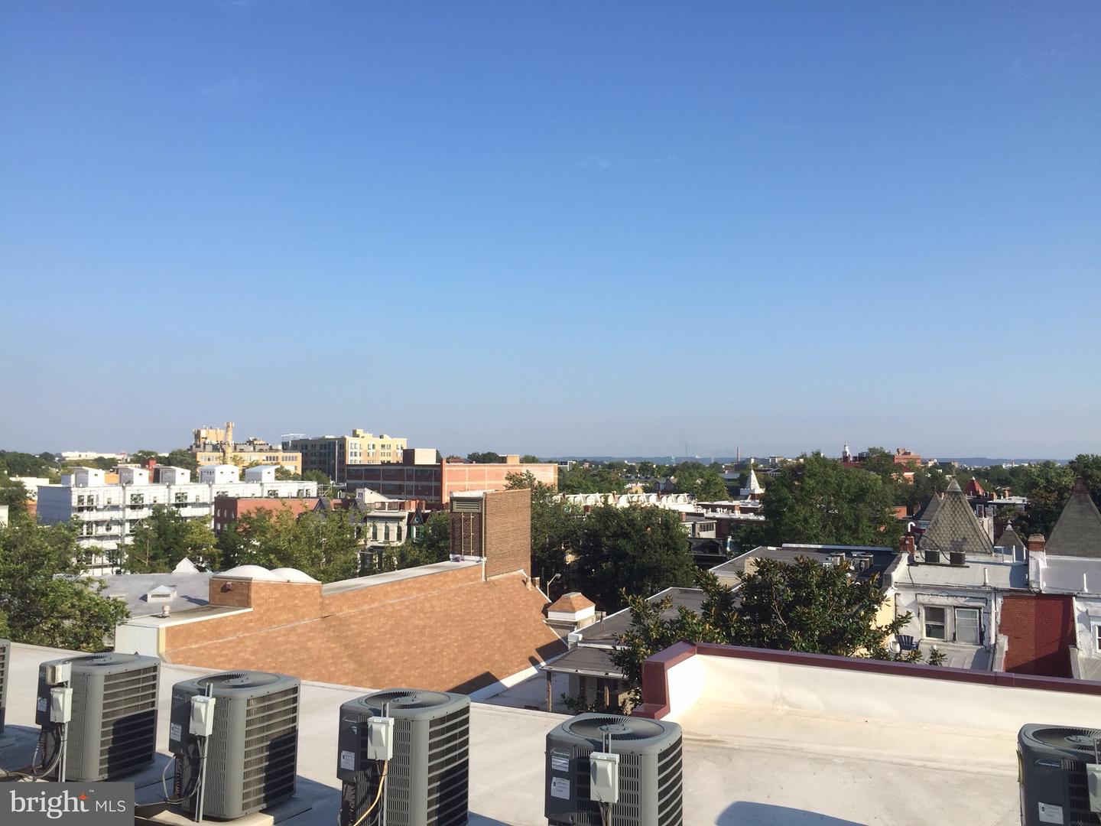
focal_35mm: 29
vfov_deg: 48.2
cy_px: 413
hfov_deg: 61.7
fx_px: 922
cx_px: 550
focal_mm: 4.15
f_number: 2.2
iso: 32
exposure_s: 1/1582
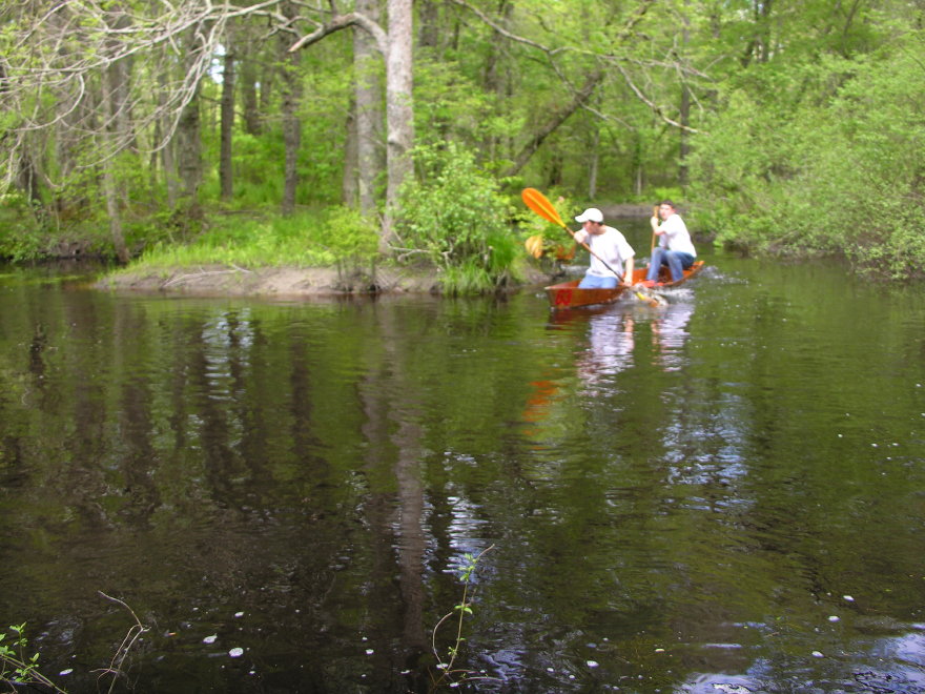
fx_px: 935
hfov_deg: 52.6
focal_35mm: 35
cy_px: 347
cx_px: 462
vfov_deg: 40.7
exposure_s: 1/125
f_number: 2.8
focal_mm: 8.9
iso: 50
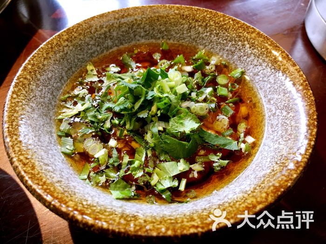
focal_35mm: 29
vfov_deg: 48.2
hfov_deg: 61.7
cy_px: 122
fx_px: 273
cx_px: 163
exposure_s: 1/17
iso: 40
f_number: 2.2
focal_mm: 4.15
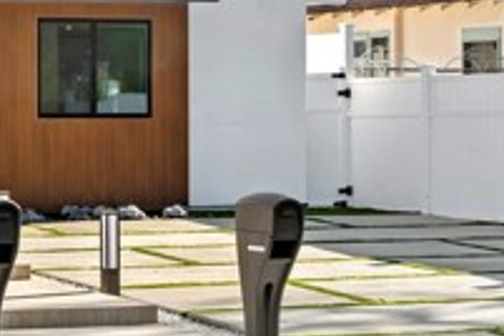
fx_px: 2226
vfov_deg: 8.6
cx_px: -145
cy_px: 87
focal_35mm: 159
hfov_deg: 12.5
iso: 80
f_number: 8
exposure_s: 1/10
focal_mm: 50
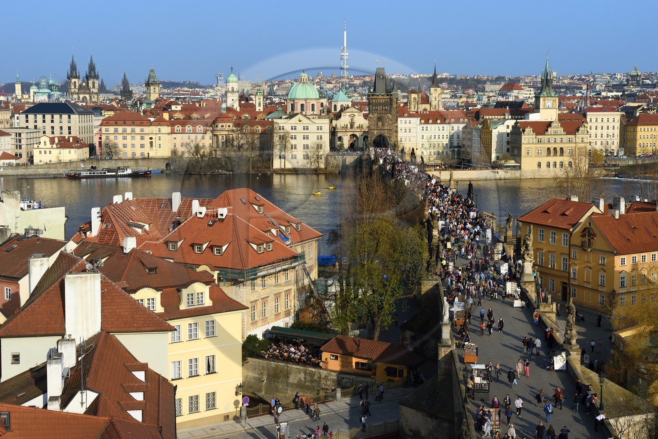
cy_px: 220
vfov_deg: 27.0
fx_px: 914
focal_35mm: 50
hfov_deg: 39.6
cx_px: 329
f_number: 13
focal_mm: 50
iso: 200
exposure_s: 1/250
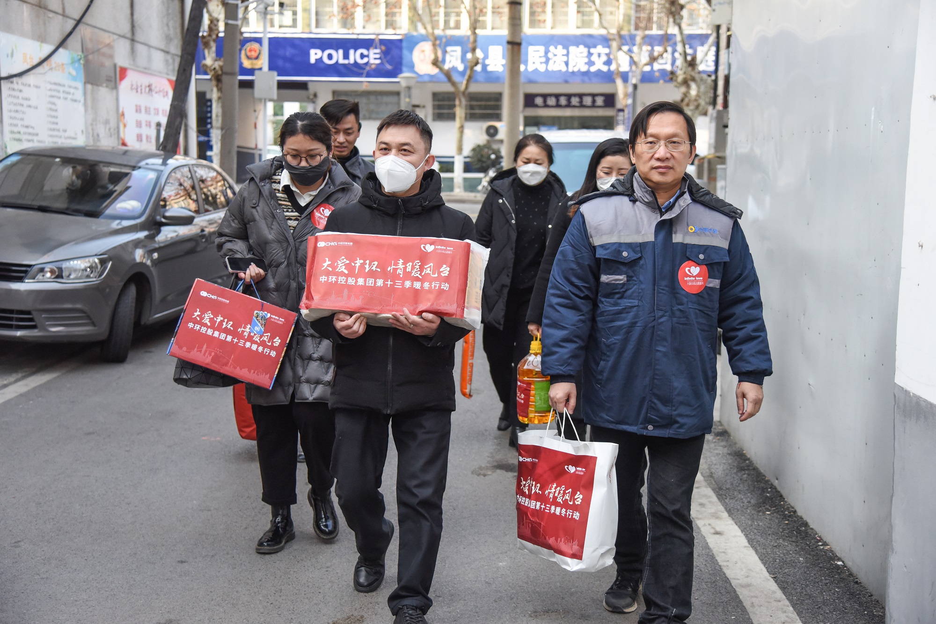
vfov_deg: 28.1
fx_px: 1248
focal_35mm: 48
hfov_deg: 41.1
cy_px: 312
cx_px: 468
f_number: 4
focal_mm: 48
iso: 2000
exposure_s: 1/2000
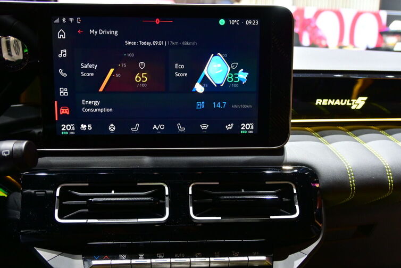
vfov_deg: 31.8
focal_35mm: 42
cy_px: 163
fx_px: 468
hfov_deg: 46.4
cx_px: 187
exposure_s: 1/40
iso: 800
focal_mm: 22
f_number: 4
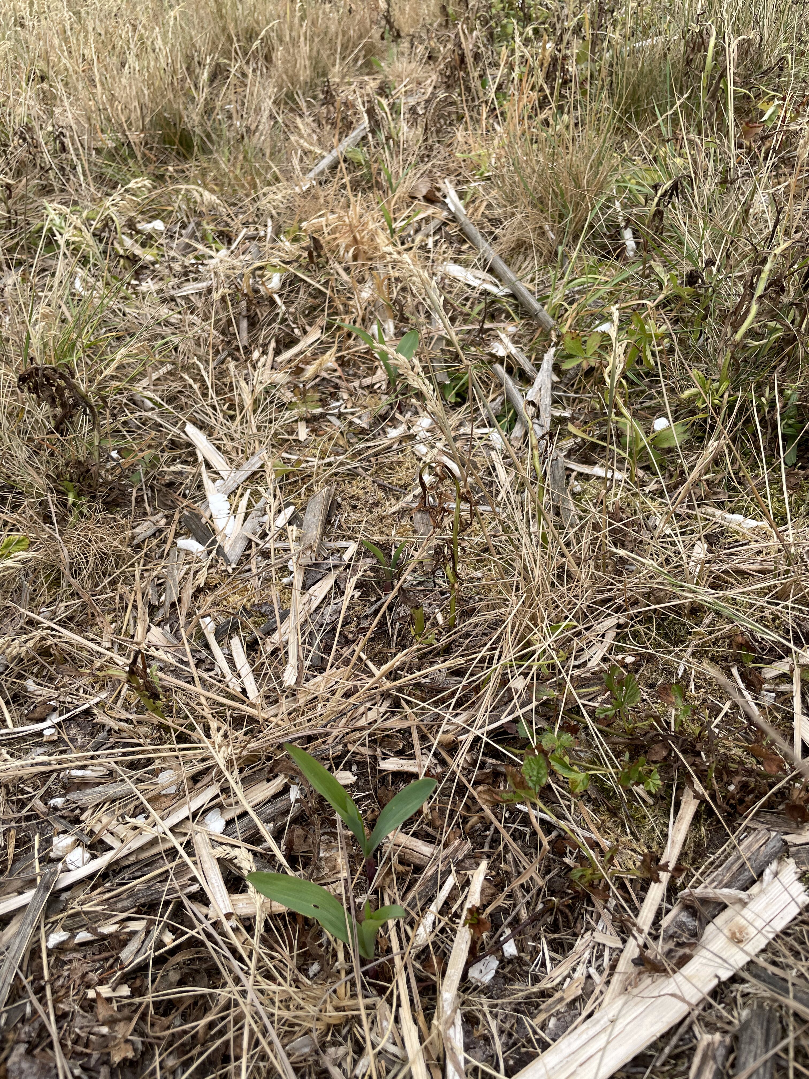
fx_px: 810
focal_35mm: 26
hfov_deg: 53.1
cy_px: 540
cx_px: 404
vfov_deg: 67.3
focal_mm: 4.2
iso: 32
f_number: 1.6
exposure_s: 1/435
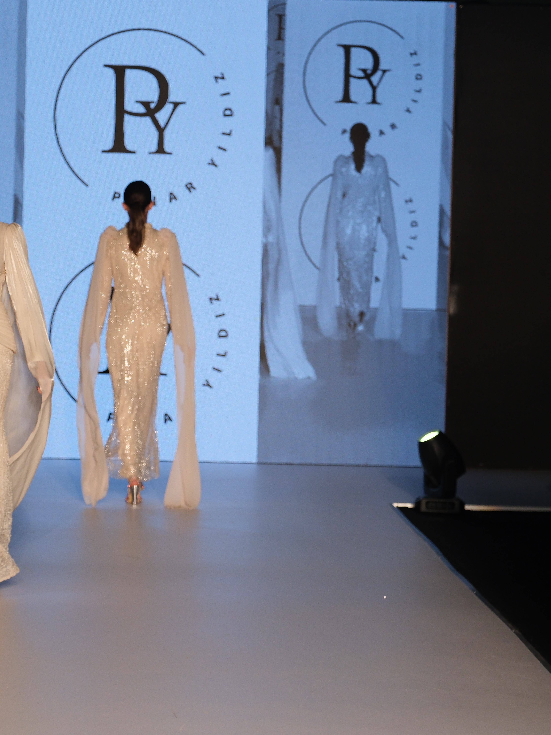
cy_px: 369
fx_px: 3289
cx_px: 160
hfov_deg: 9.6
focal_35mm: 155
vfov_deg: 12.7
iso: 1000
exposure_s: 1/400
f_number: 2.8
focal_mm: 71.5
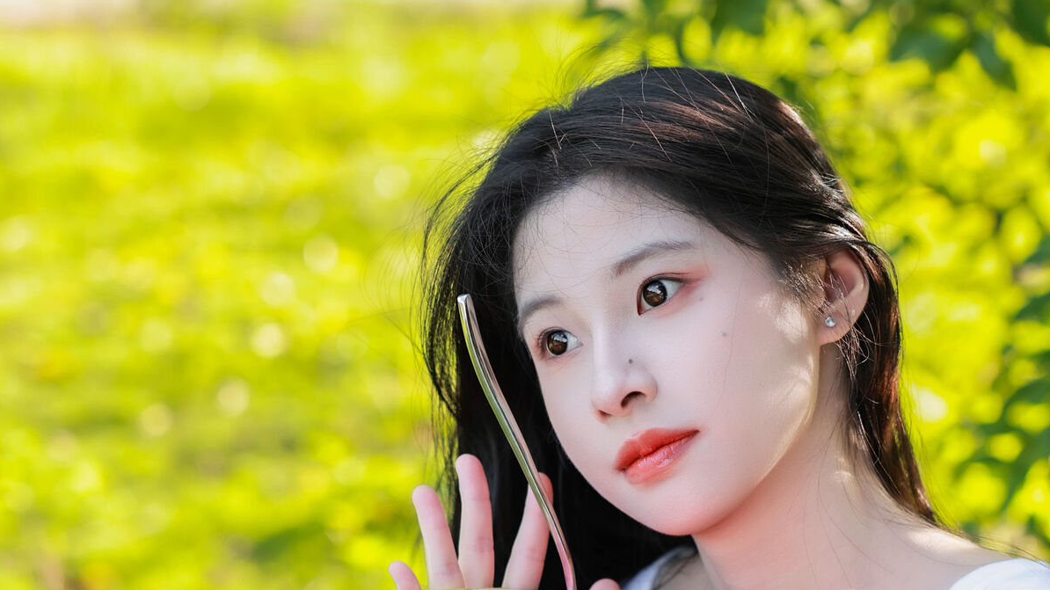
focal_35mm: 109
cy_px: 561
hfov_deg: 19.6
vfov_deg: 11.0
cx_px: 525
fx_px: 3034
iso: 125
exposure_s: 1/200
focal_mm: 70
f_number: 2.8
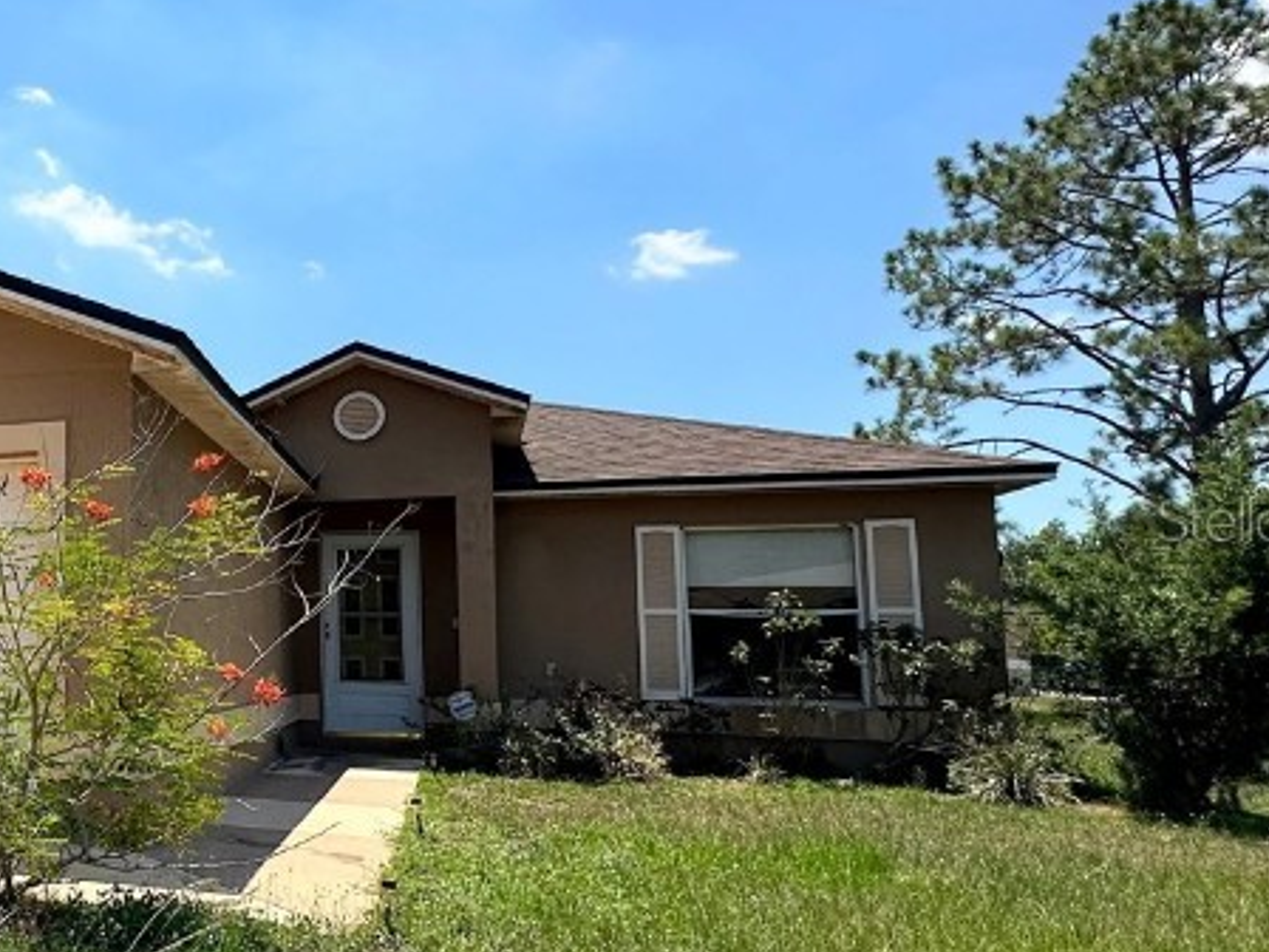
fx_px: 1173
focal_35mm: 32
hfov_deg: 46.6
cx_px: -25
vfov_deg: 44.1
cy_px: 518
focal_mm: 2.22
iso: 50
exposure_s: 1/2506
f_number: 2.2
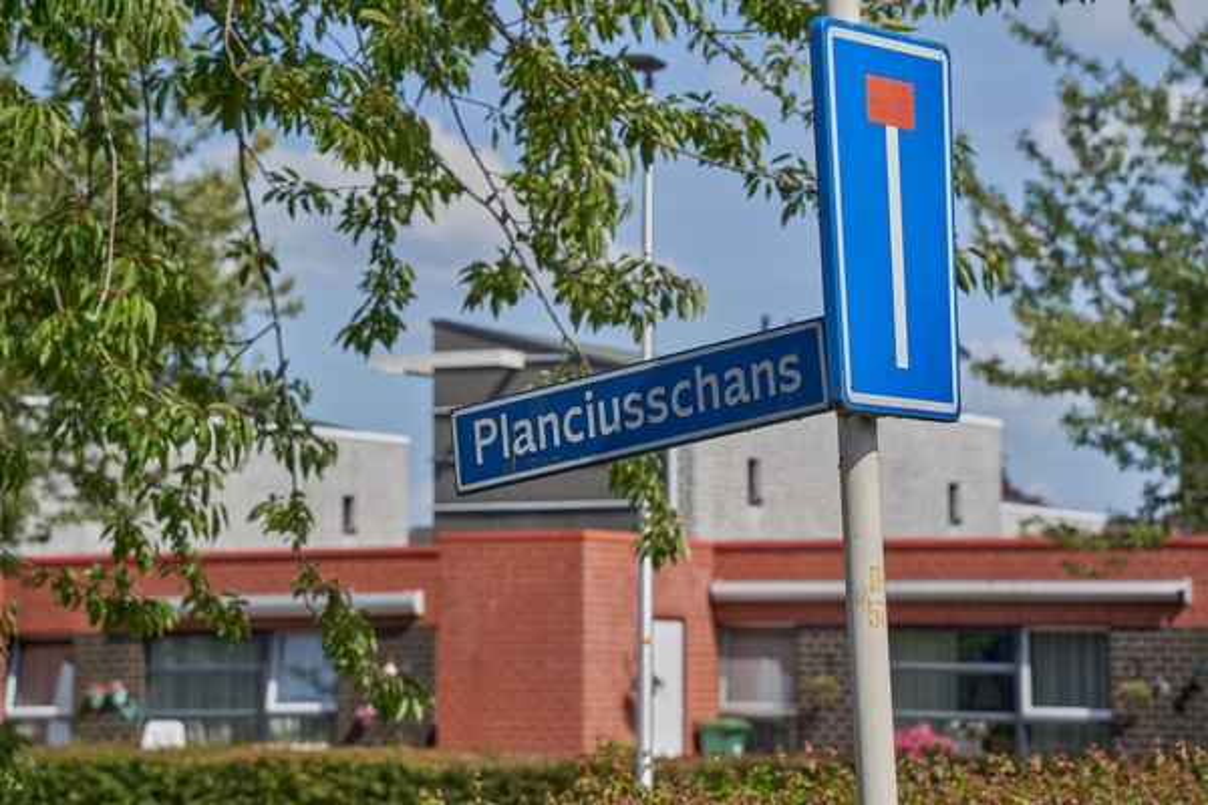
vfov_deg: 11.2
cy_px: 402
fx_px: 4093
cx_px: 604
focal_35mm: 122
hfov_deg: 16.8
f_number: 8
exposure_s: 1/320
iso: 100
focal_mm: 122
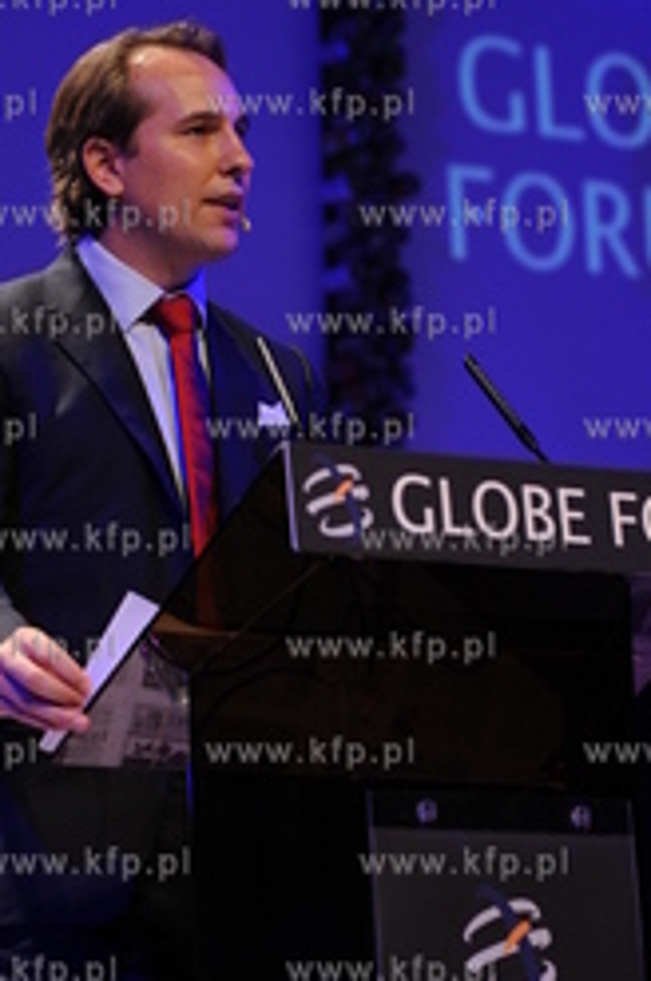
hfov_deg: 8.9
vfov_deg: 13.3
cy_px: 532
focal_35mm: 154
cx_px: 337
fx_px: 4189
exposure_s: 1/80
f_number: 4
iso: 800
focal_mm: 95
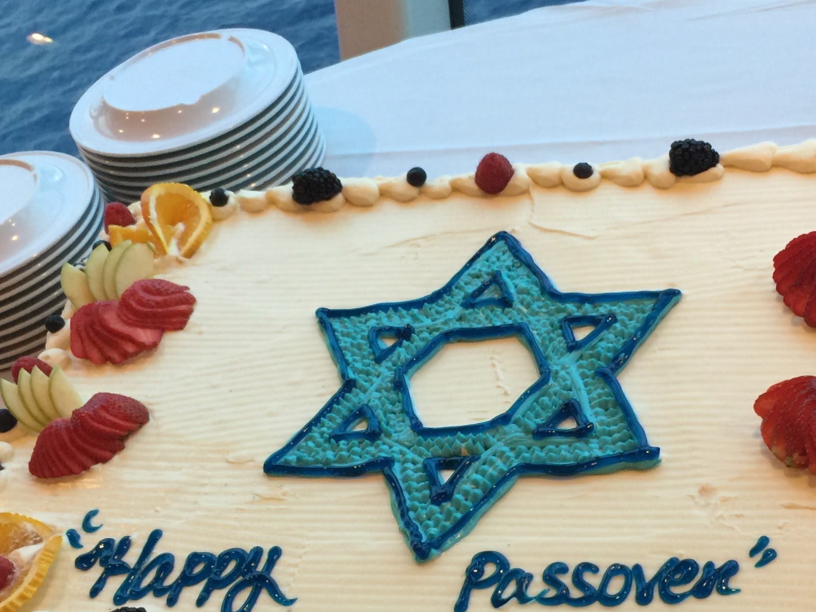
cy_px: 440
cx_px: 469
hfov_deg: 32.6
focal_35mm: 59
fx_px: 1391
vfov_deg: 24.6
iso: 40
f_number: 2.2
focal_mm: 4.15
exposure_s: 1/15
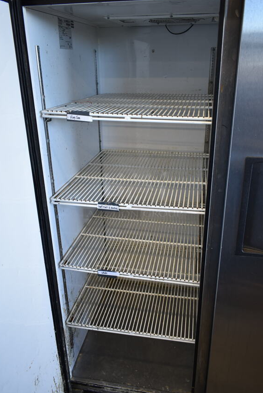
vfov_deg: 63.6
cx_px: 135
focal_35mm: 29
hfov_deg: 45.0
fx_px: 317
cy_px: 194
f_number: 3.5
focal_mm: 18
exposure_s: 1/30
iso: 220
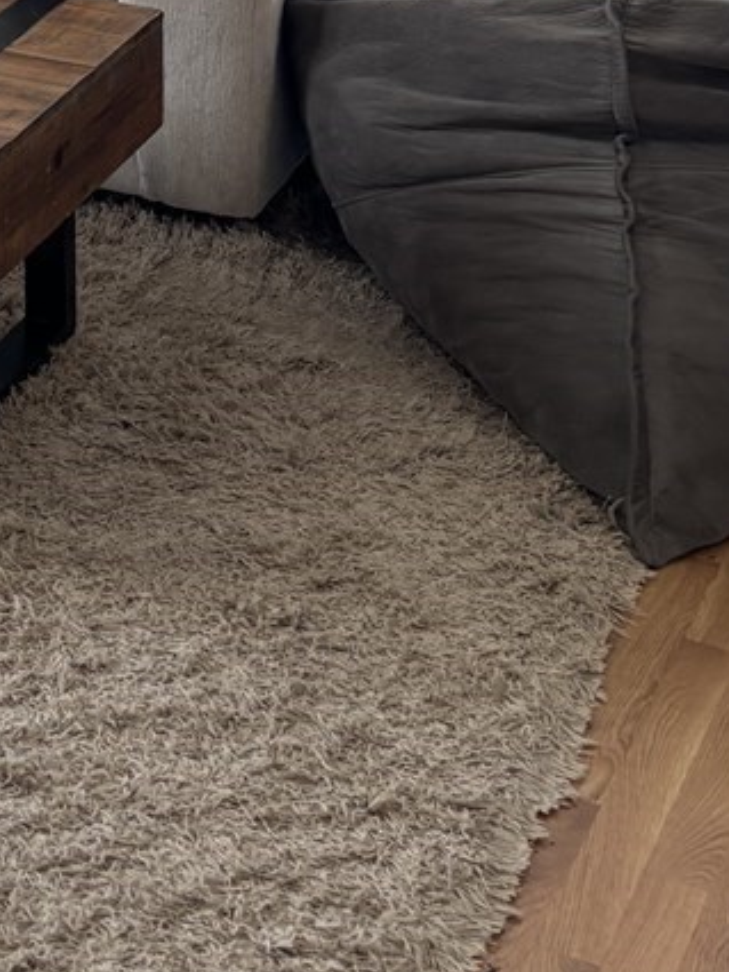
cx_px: -265
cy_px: -467
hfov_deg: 14.9
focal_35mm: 94
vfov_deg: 18.6
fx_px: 2638
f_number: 1.6
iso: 100
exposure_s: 1/120
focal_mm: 5.96
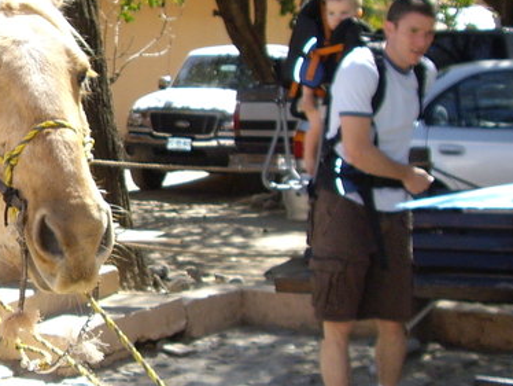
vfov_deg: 14.2
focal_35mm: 104
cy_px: 146
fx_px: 1542
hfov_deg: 17.6
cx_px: -169
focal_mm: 6.2
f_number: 2.7
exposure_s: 1/400
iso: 100
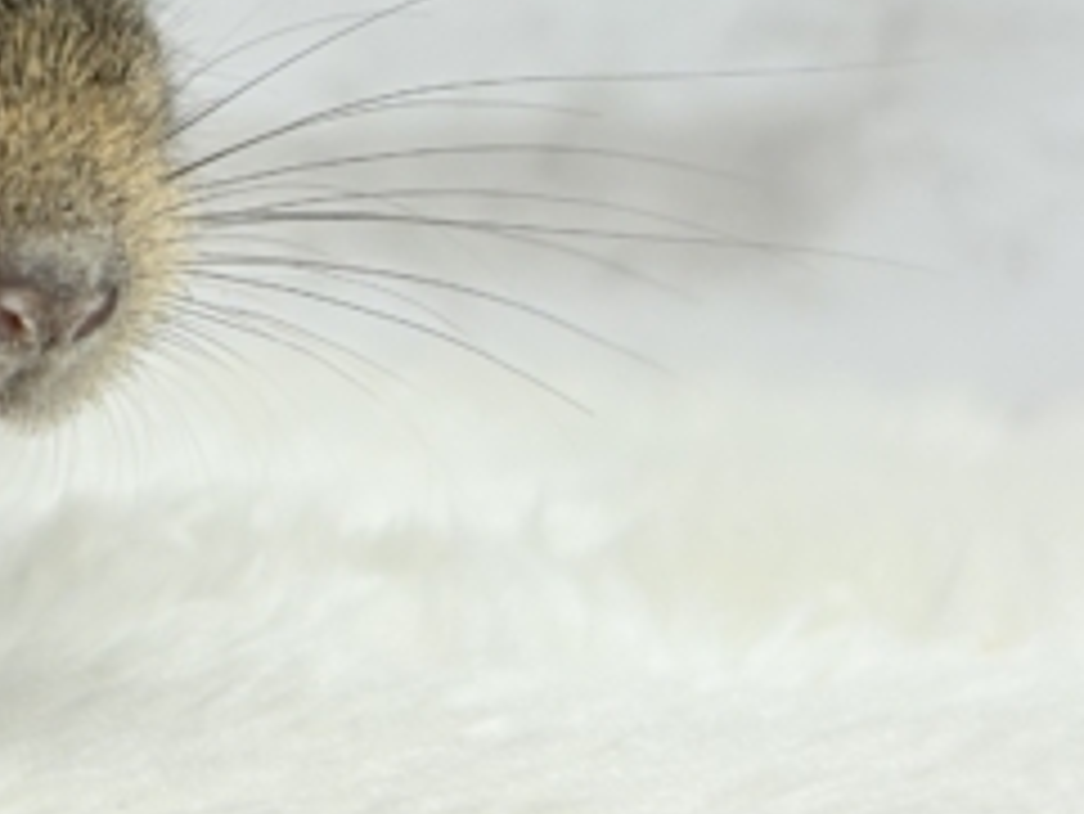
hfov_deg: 13.9
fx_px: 4324
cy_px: -135
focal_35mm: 138
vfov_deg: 10.6
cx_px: -175
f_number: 1.6
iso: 40
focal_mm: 5.96
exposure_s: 1/50
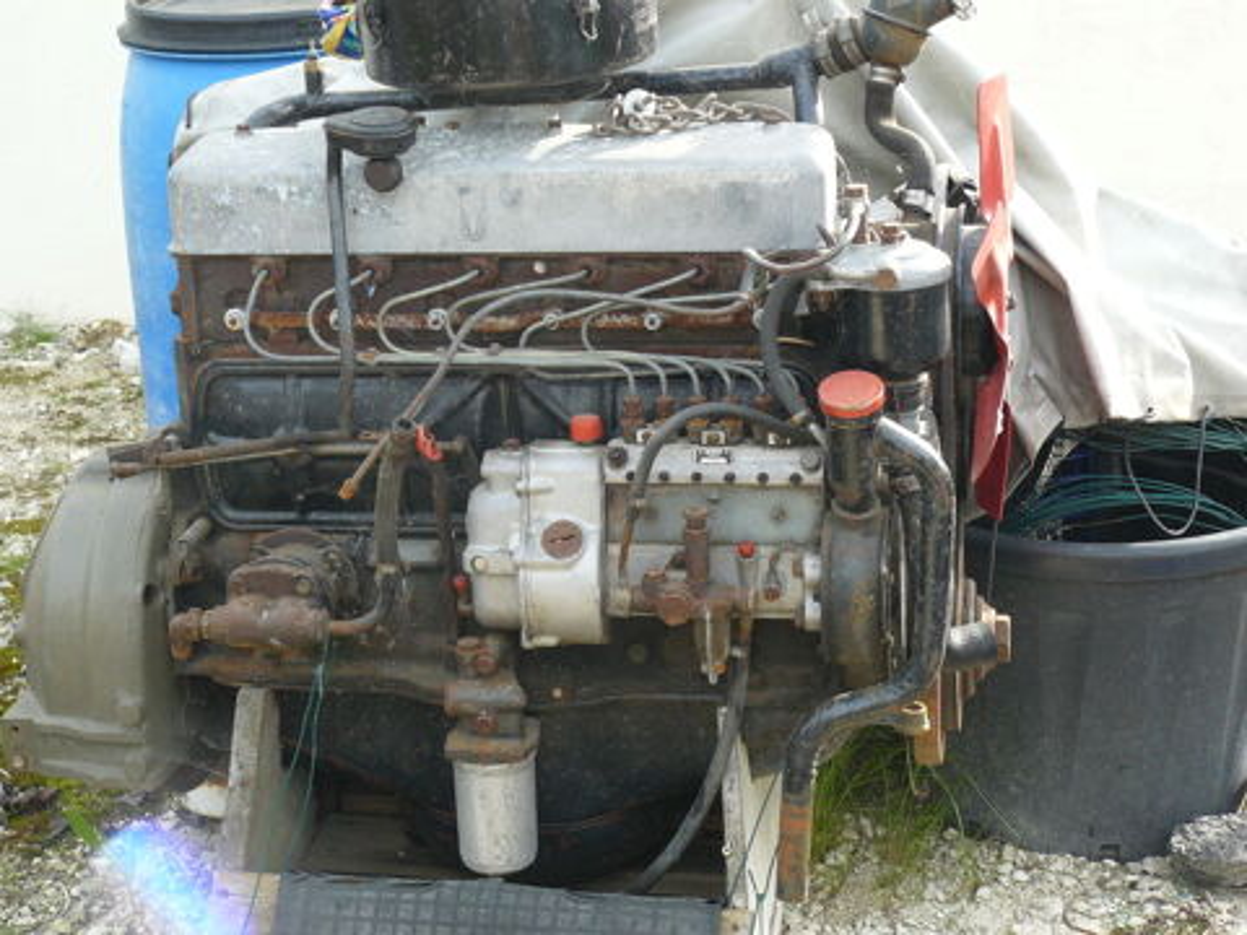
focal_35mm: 67
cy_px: 468
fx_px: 2414
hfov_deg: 29.0
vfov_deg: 21.9
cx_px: 624
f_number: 3.6
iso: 100
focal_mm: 11.2
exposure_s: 1/125
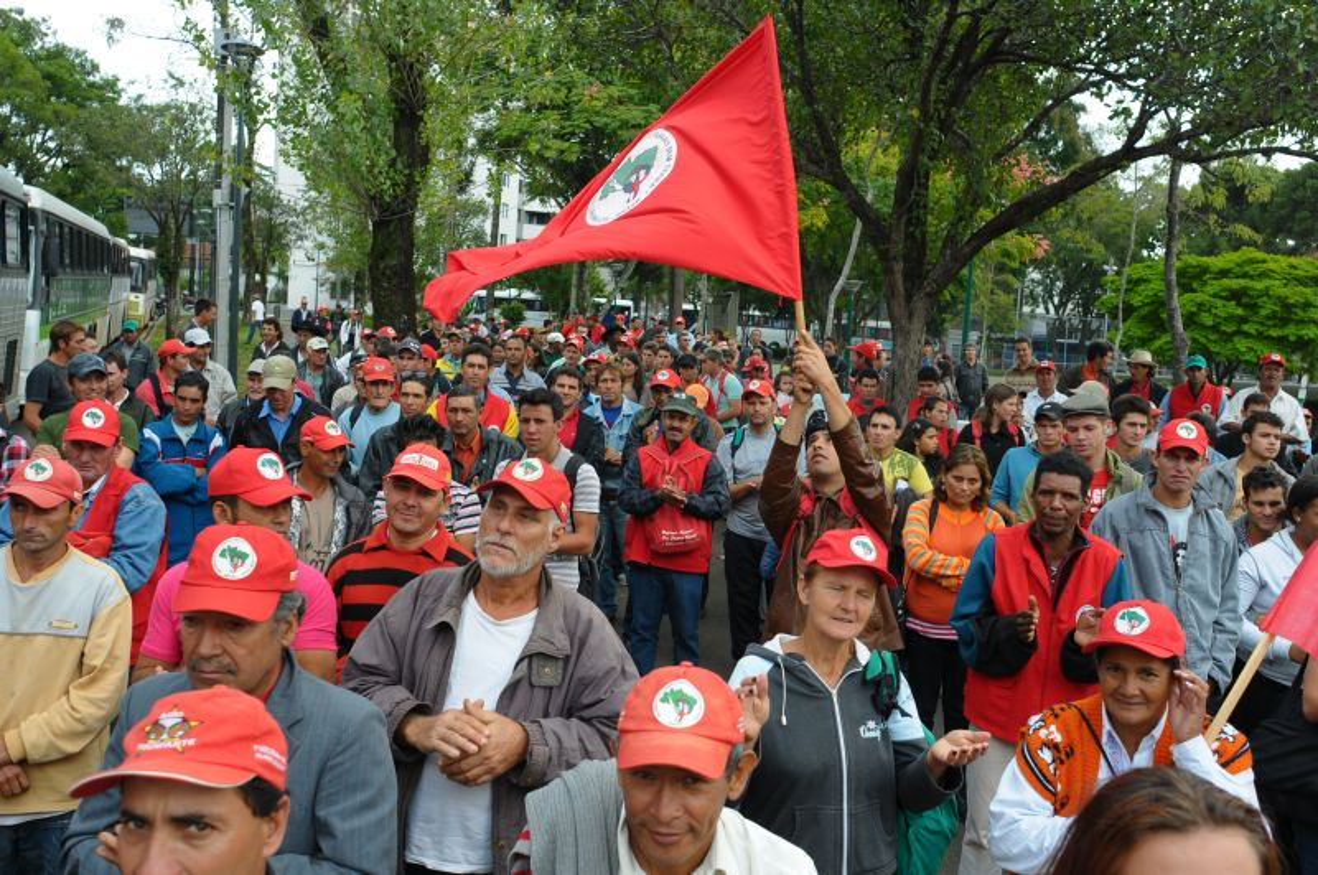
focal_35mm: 30
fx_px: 1097
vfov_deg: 43.5
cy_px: 438
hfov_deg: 62.0
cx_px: 659
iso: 200
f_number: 5
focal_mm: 20
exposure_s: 1/250
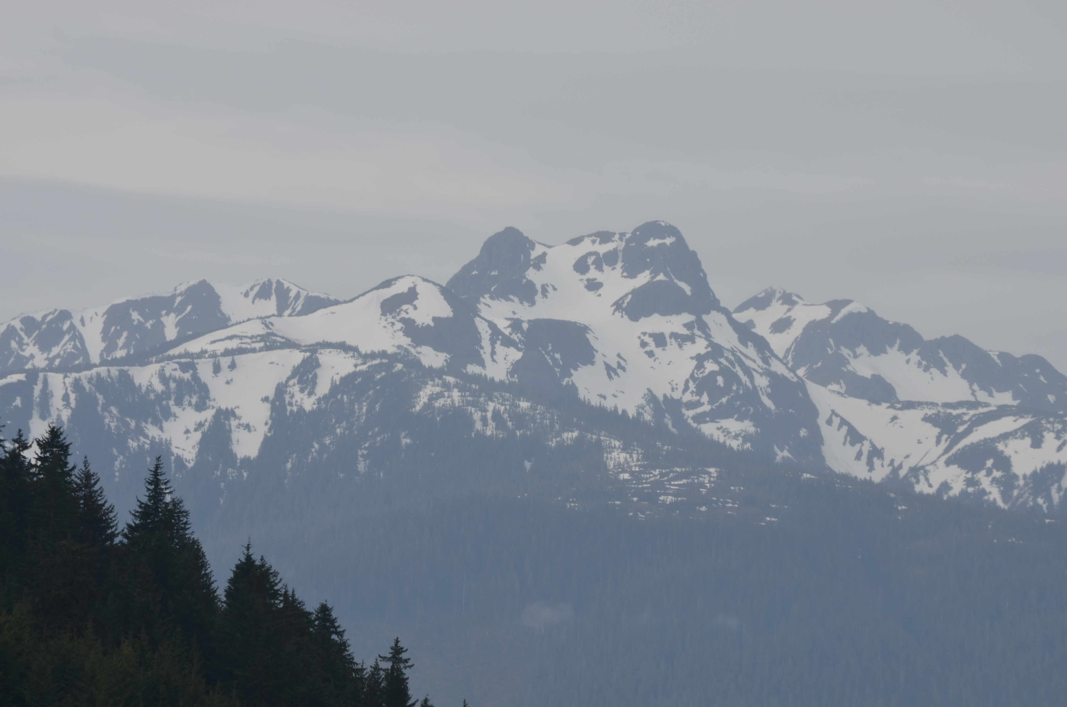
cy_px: 354
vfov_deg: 4.6
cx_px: 534
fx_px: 8873
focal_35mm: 300
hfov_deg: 6.9
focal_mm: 200
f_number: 11
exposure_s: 1/125
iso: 140
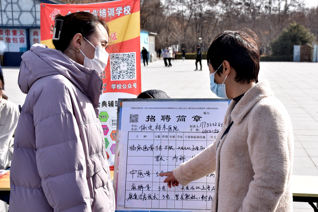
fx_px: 464
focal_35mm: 52
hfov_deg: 37.9
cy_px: 106
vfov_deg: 25.8
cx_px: 159
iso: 100
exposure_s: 1/250
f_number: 6.3
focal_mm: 35
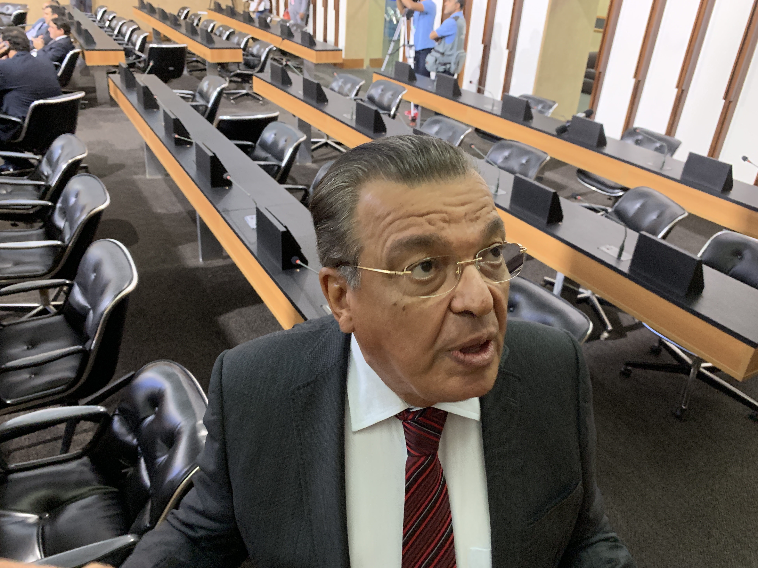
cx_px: 377
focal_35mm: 27
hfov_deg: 65.3
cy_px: 282
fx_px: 591
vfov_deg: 51.4
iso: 640
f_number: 1.8
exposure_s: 1/30
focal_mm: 4.25
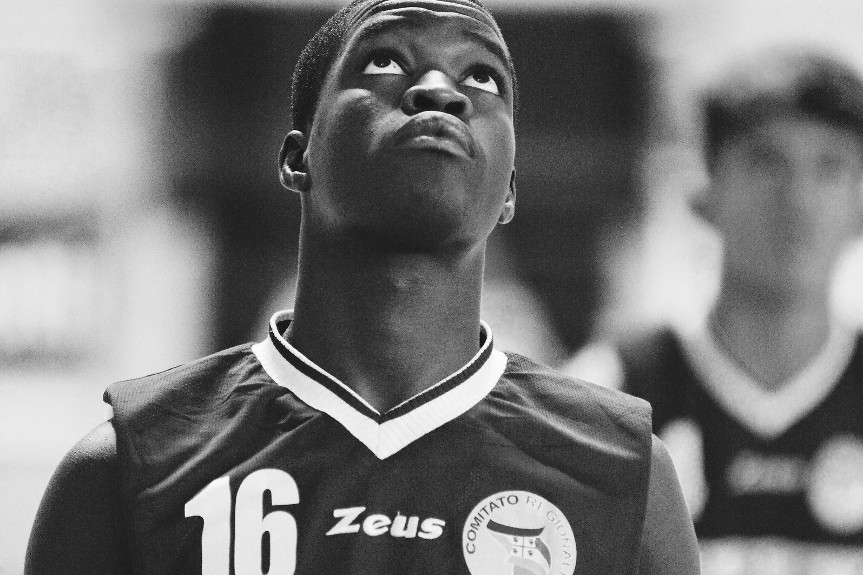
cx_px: 433
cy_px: 372
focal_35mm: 301
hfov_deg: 6.8
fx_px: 7214
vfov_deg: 4.6
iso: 6400
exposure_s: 1/800
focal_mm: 200
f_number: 2.8
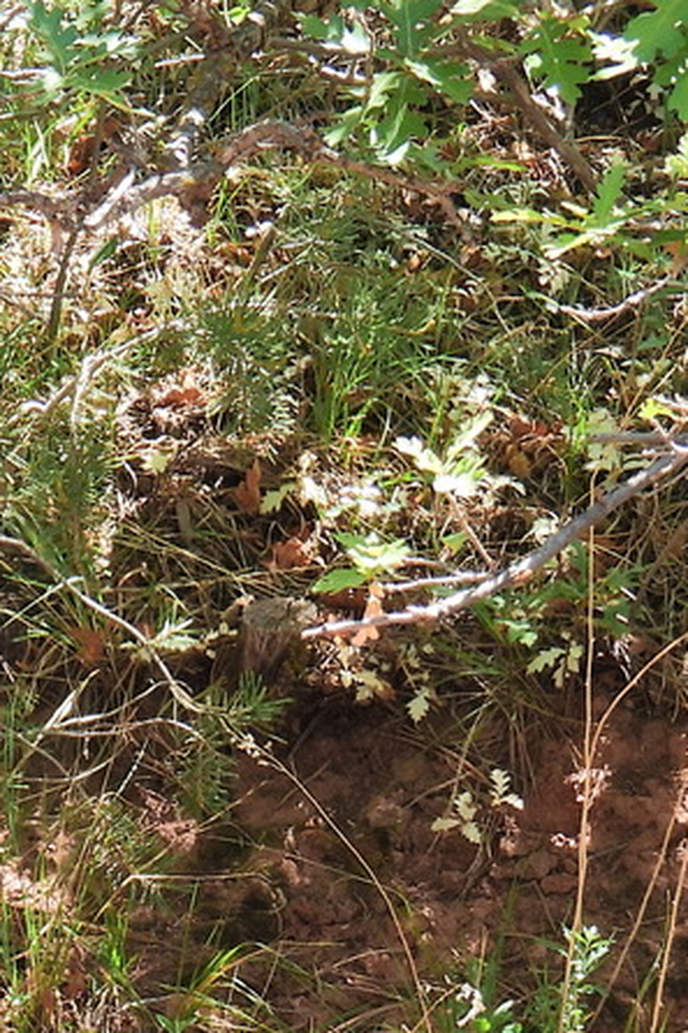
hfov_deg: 1.9
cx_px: -292
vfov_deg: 2.9
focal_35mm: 717
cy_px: 1035
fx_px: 20568
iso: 100
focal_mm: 42.8
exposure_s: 1/125
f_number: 4.5
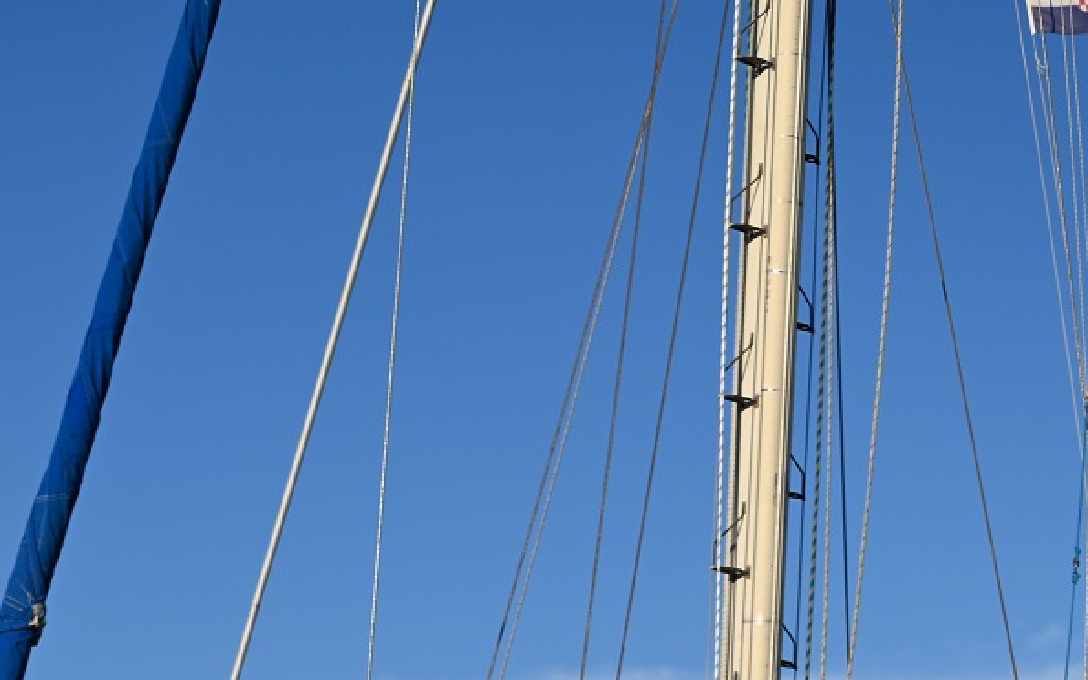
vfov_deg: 8.2
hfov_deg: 13.4
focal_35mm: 156
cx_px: 361
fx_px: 4626
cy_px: 1135
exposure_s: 1/640
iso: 100
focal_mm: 70
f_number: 6.3
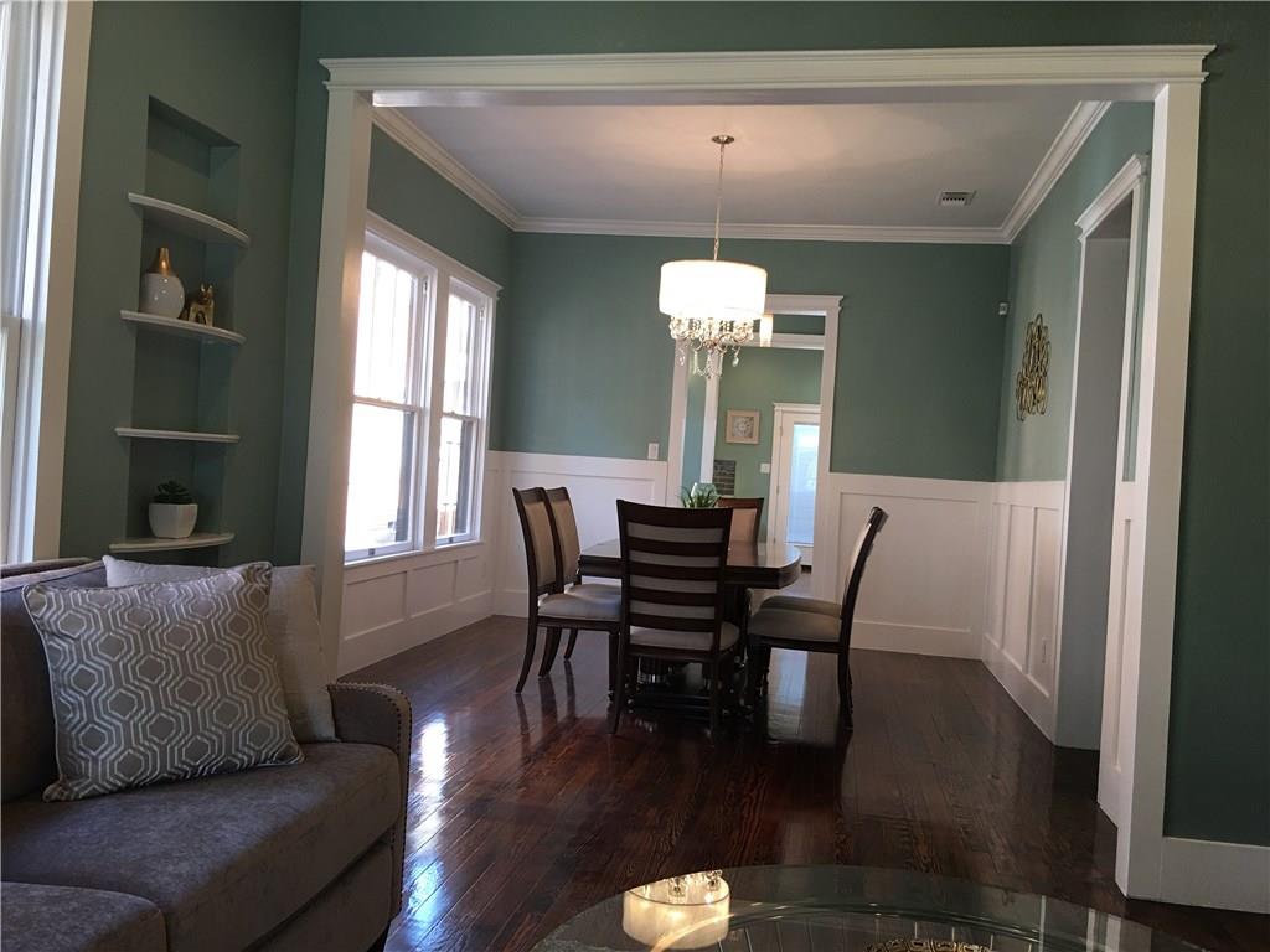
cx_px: 635
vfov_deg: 48.2
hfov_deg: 61.7
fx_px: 1064
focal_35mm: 29
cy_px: 476
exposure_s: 1/30
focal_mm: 4.15
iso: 32
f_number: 2.2
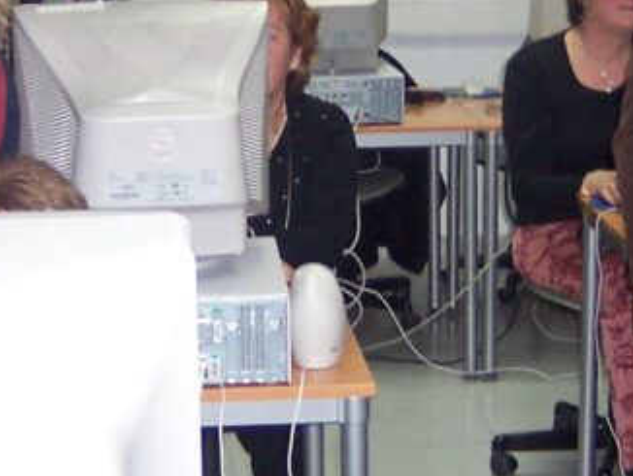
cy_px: 153
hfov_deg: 18.5
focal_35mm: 106
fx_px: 1940
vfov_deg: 14.0
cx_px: 381
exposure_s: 1/60
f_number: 2.4
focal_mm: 5.6
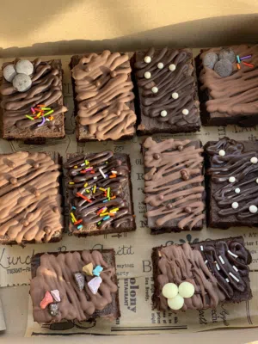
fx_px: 517
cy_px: 172
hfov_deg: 28.0
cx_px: 129
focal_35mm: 52
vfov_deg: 36.8
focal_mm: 6
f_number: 2.4
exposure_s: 1/122
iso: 64
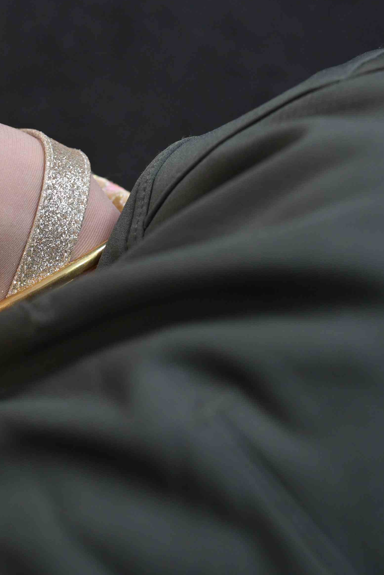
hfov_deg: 19.5
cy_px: 201
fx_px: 1104
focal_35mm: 69
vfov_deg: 29.1
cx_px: 74
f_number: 4
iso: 800
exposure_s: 1/125
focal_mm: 35
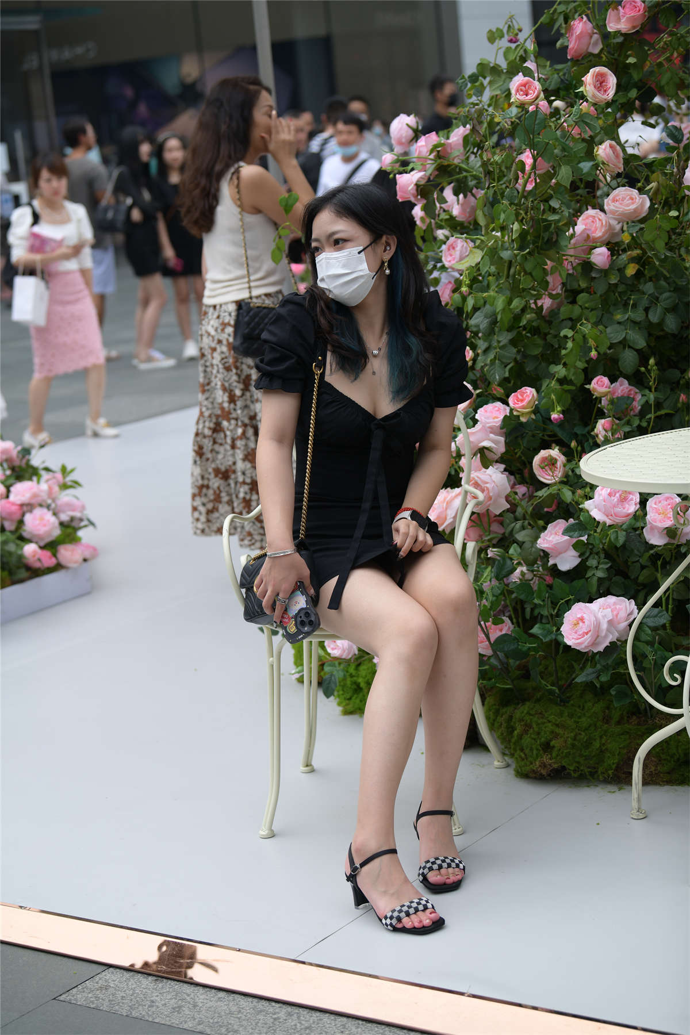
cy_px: 518
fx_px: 2012
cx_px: 345
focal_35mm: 70
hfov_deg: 19.5
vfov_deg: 28.8
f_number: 3.5
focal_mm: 70
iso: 250
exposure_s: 1/640
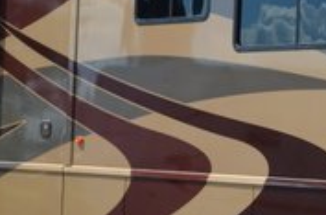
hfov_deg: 10.5
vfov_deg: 7.0
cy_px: 91
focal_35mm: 194
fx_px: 1752
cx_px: 376
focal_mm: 32
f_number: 8
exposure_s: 1/250
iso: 100
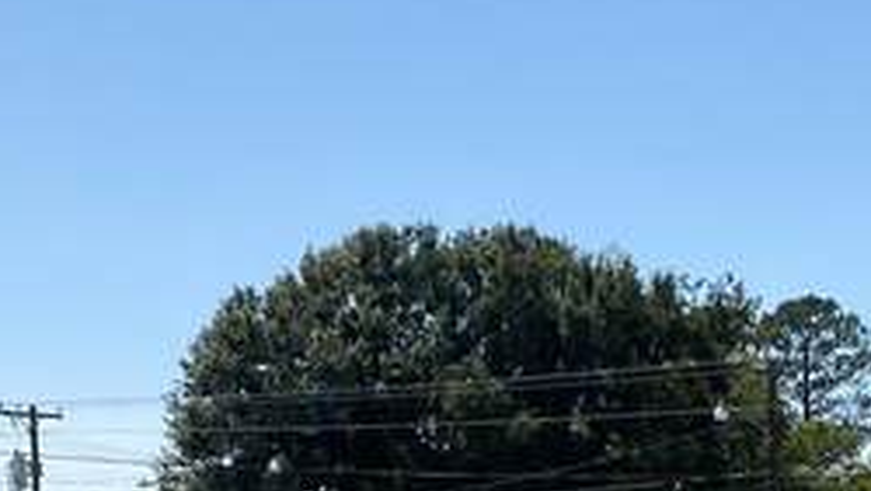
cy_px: 784
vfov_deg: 8.2
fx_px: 3351
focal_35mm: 145
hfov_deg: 14.8
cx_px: 523
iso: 32
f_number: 1.8
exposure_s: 1/4274
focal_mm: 4.25
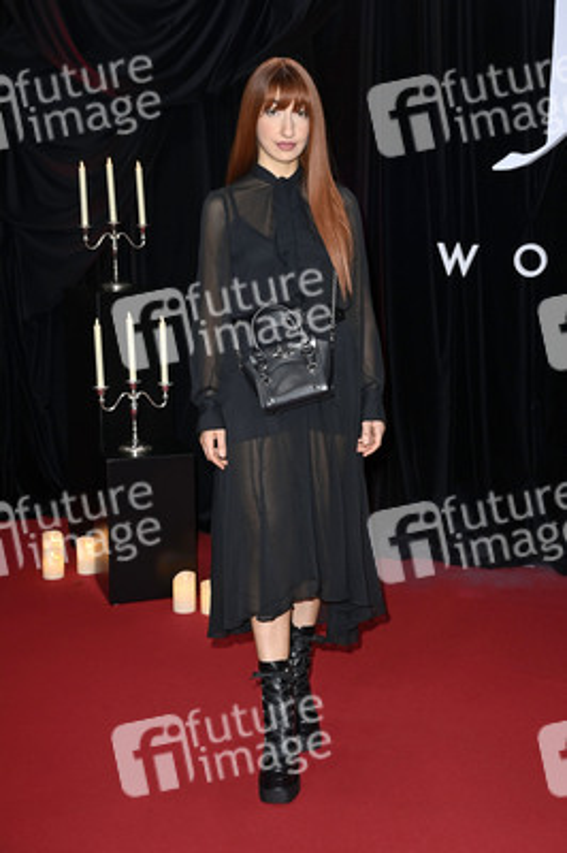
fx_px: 1302
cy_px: 426
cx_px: 284
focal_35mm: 55
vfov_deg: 36.3
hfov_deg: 24.6
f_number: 5.6
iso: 1250
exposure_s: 1/250
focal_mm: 55
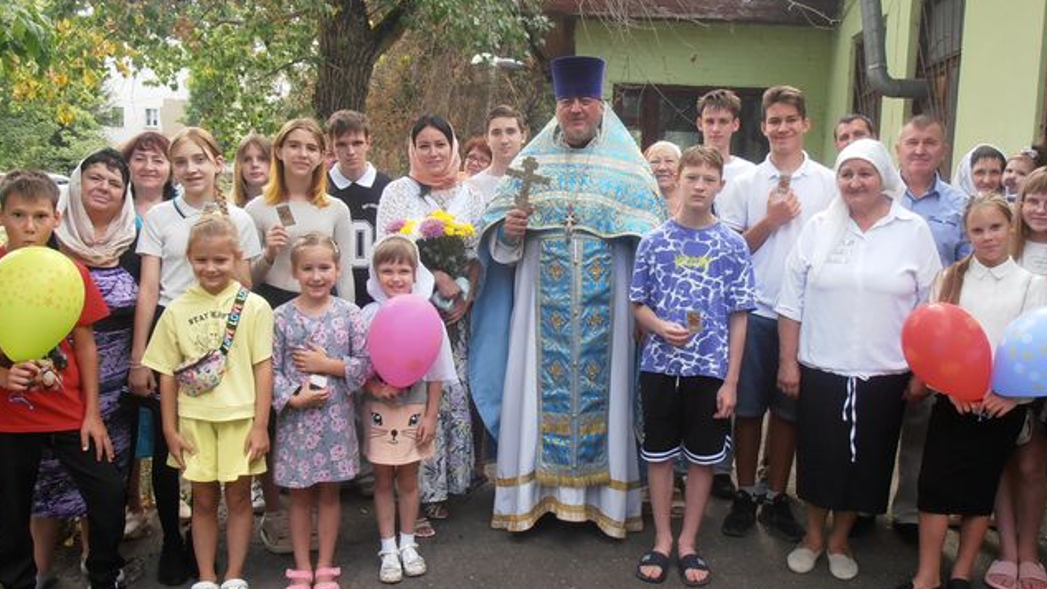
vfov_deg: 35.7
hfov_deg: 59.4
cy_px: 287
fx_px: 916
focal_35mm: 33
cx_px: 557
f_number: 3
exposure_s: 1/160
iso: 80
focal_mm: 4.2
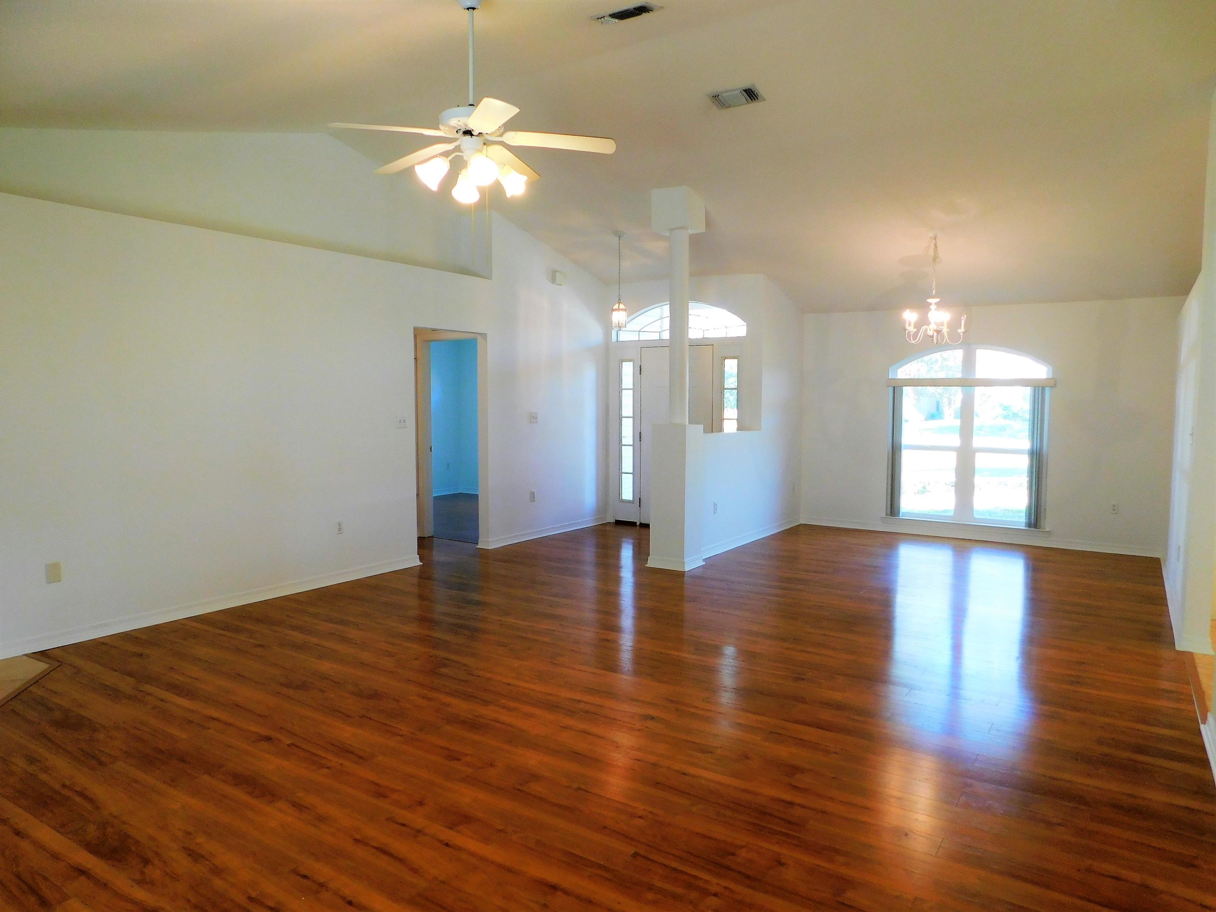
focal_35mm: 23
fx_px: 808
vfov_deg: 58.9
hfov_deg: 73.9
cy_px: 456
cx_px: 608
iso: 140
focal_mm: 4
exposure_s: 1/30
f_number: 3
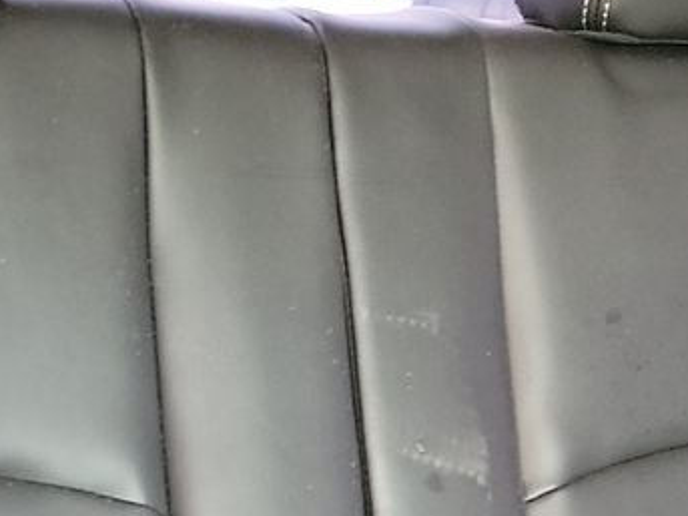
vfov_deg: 12.0
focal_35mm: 112
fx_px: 2225
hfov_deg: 17.5
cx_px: 205
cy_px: 966
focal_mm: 6.7
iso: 795
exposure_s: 1/19
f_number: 1.8
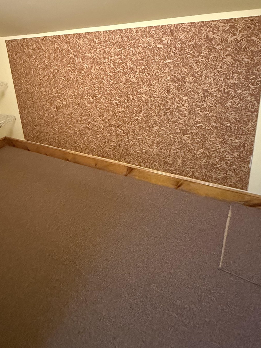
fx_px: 241
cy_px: 118
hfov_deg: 56.3
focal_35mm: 24
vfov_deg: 69.7
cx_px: 101
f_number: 2.2
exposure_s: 1/60
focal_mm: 2.22
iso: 1000
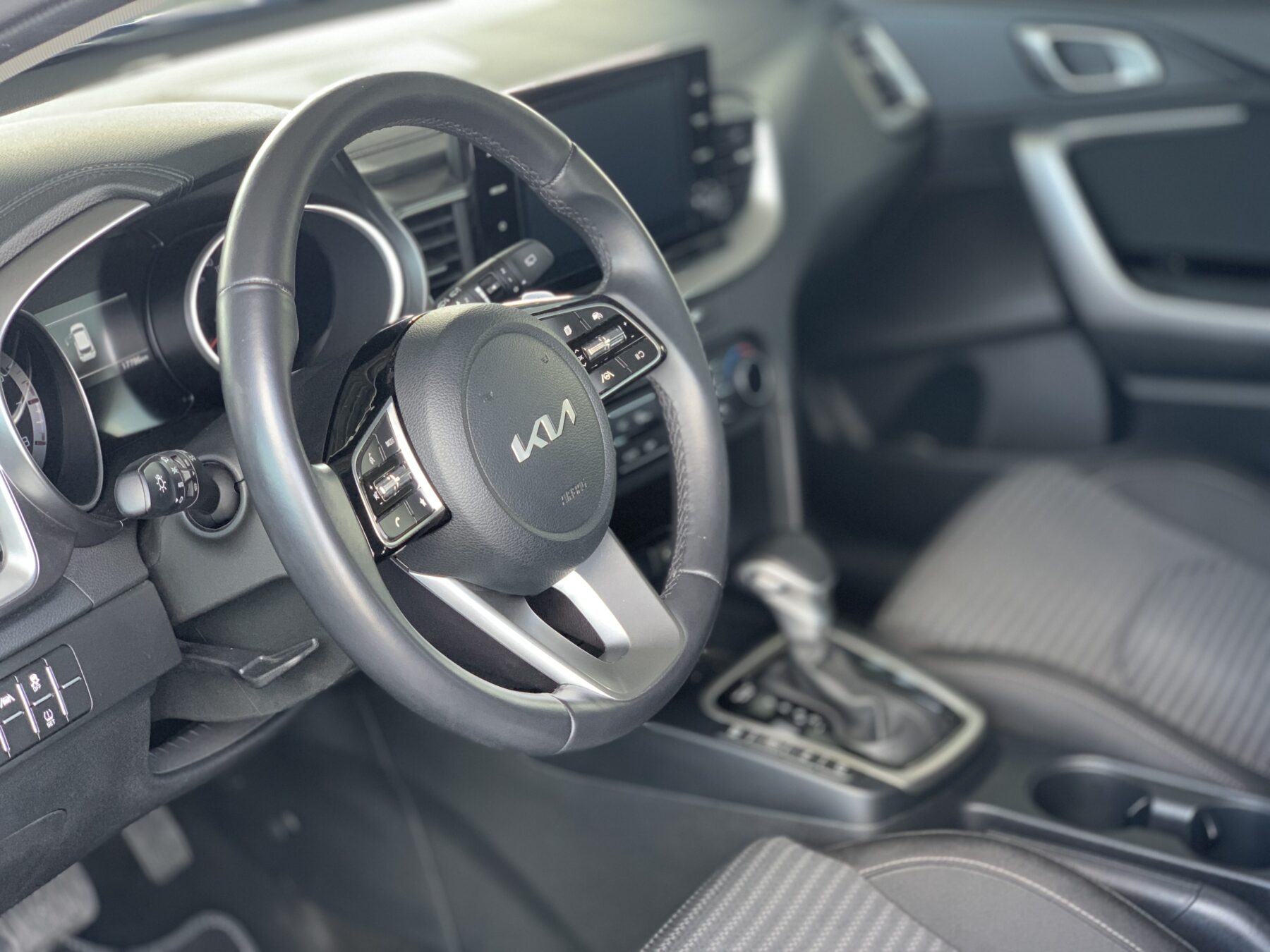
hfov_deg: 36.8
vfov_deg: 28.0
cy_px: 476
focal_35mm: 52
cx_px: 635
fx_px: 1908
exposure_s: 1/60
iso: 125
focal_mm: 6
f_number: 2.4
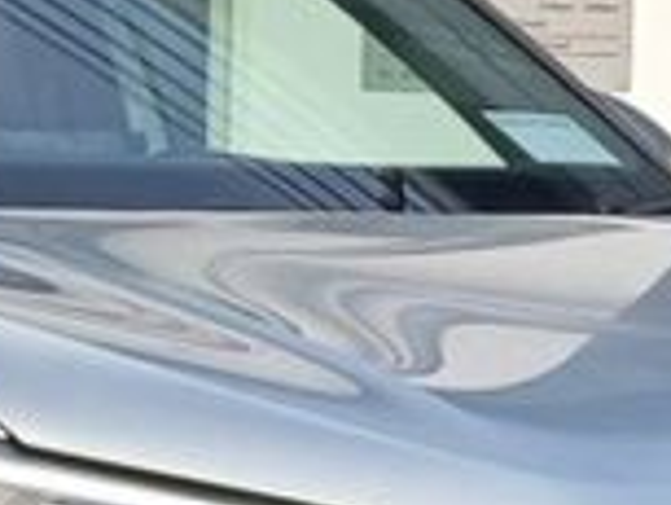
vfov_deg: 14.1
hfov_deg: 18.7
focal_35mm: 102
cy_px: 588
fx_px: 1979
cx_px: -13
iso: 20
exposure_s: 1/173
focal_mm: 3.98
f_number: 1.8
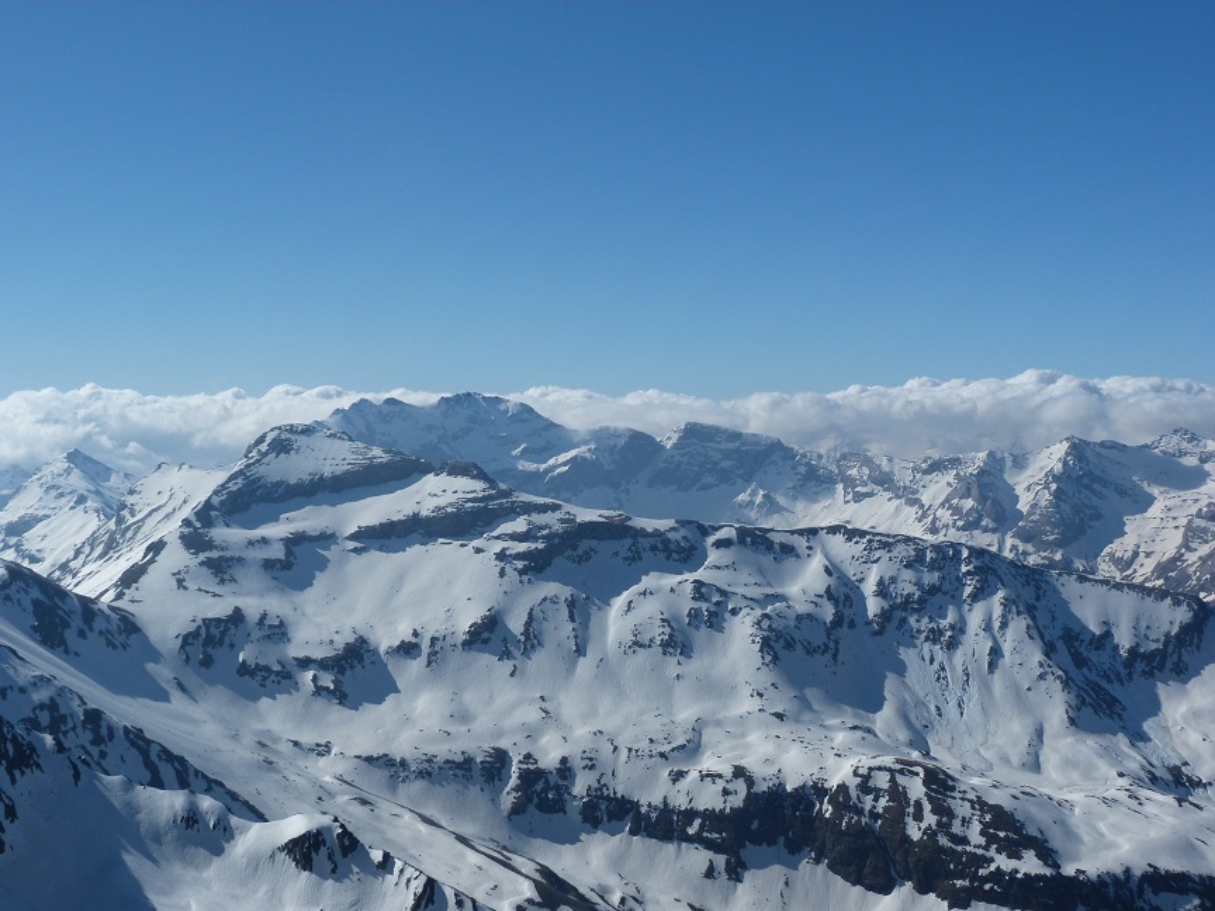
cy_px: 456
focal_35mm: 42
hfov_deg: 44.8
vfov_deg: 34.3
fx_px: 1474
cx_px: 608
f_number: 5.6
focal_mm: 7.6
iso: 80
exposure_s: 1/250
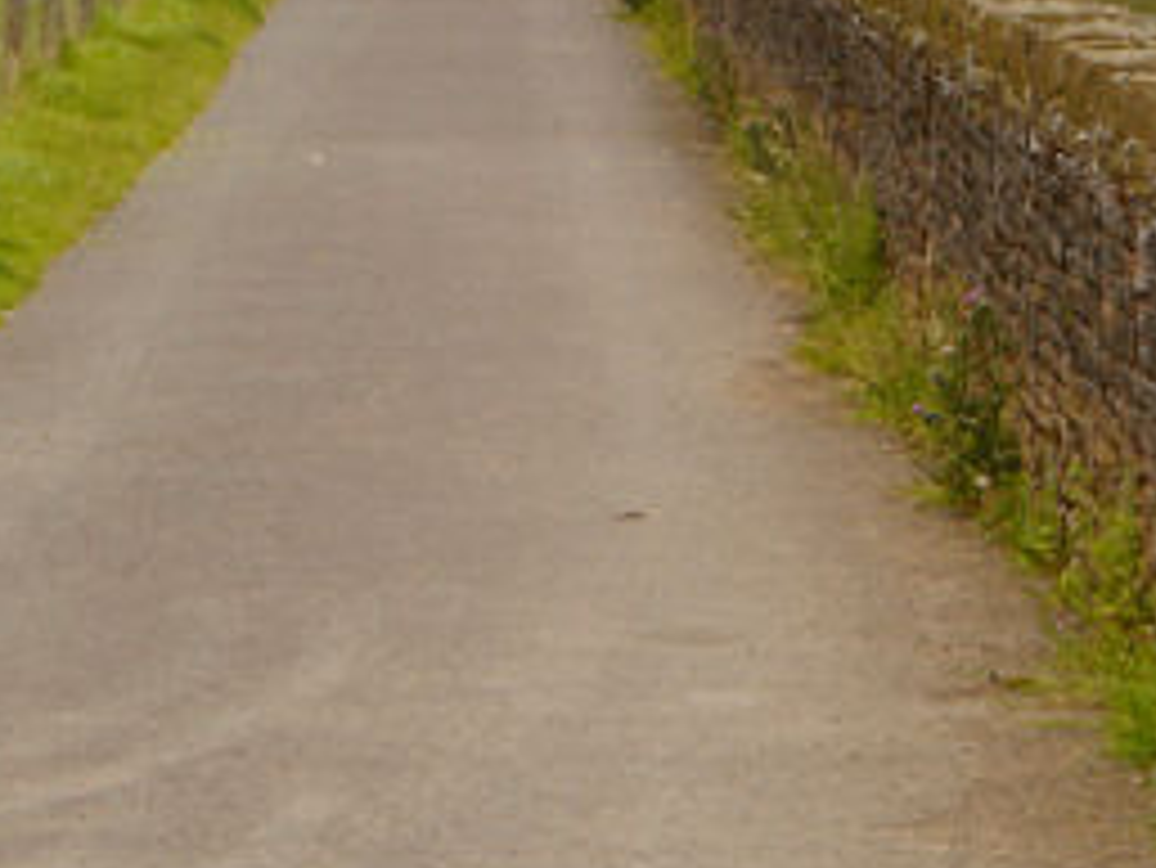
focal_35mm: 241
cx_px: 1098
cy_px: 11
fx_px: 8052
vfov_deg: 6.2
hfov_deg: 8.2
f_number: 6.3
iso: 160
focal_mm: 42
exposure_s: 1/125
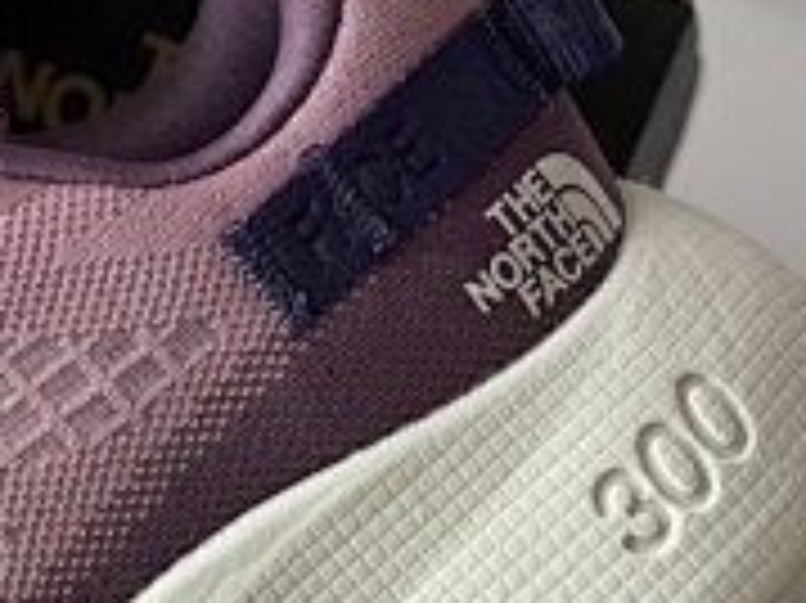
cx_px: -455
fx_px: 6655
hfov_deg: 6.8
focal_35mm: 286
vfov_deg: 5.2
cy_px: 284
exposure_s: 1/121
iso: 40
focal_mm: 7.5
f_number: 2.2
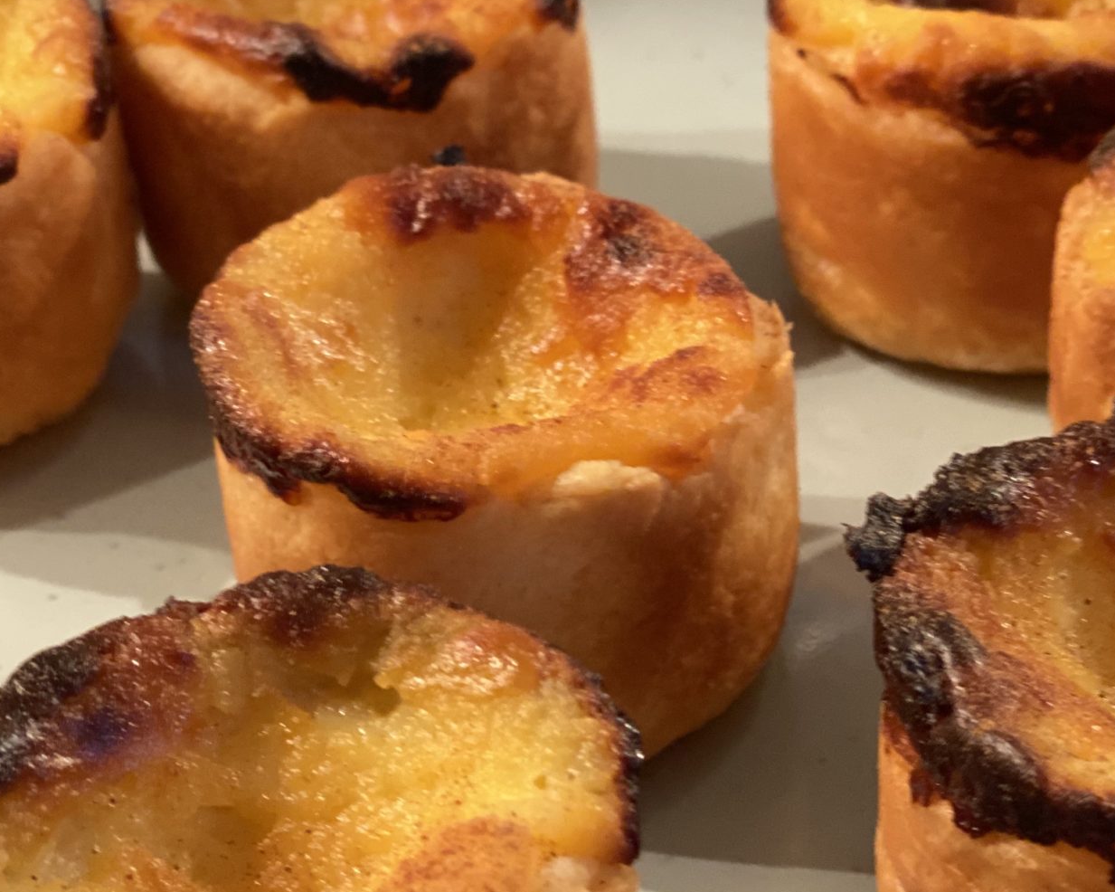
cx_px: 573
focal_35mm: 95
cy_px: 574
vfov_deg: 16.2
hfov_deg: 20.2
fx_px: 3134
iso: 320
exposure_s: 1/25
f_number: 2
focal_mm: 6
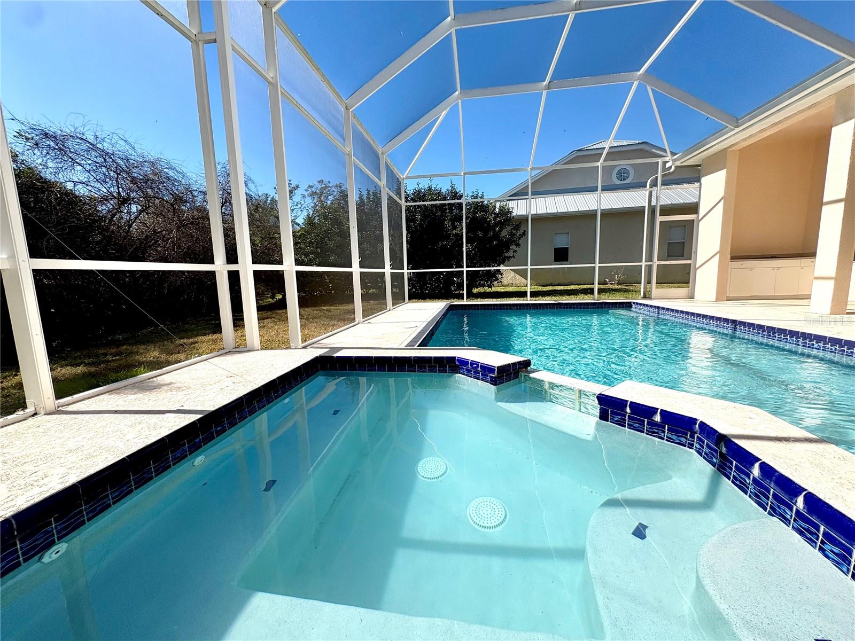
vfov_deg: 85.7
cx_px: 428
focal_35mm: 14
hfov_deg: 102.1
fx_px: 346
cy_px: 320
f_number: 2.2
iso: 40
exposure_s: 1/1078
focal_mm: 2.22
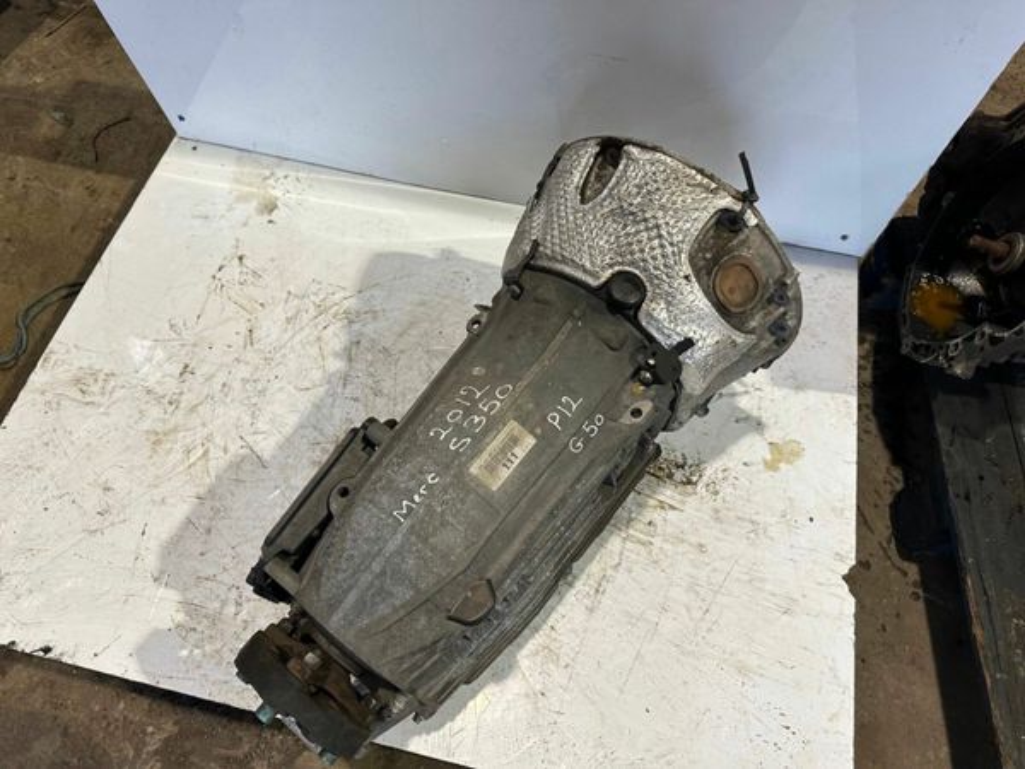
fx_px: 711
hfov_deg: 71.6
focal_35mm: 24
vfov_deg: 56.8
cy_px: 384
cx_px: 512
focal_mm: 6.86
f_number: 1.78
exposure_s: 1/50
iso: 200
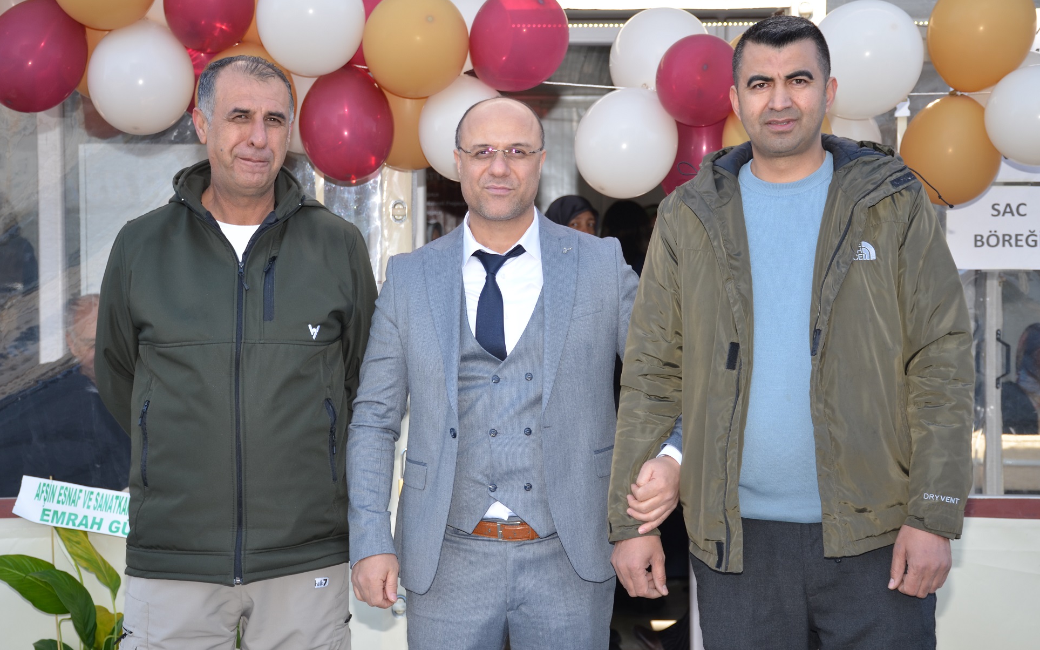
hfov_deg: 27.1
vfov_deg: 17.2
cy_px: 320
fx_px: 2154
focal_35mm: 76
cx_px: 519
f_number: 5.6
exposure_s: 1/125
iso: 140
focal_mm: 48
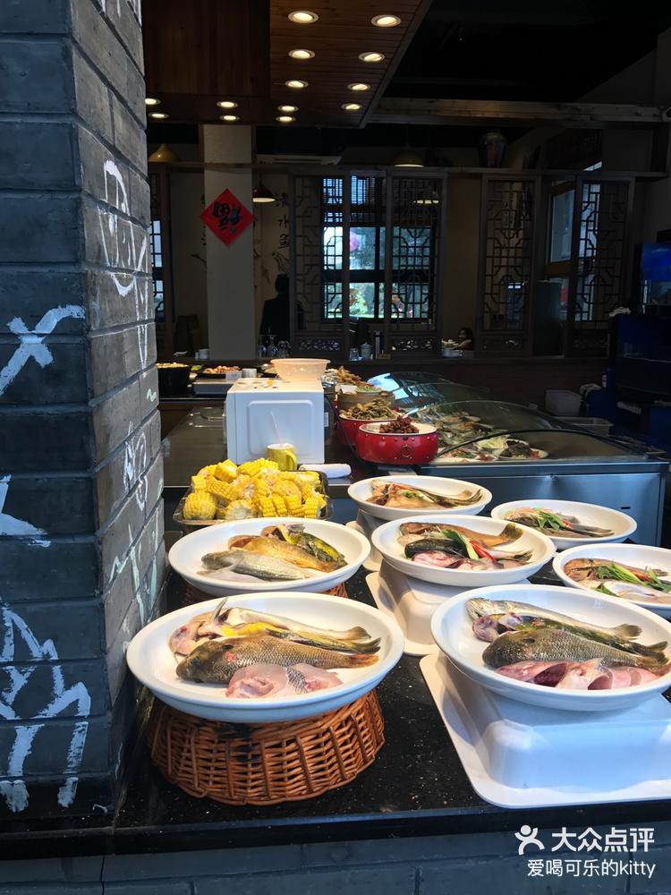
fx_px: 724
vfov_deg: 63.4
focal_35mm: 28
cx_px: 336
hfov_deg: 49.7
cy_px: 448
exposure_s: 1/100
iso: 25
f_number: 1.8
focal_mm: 3.99
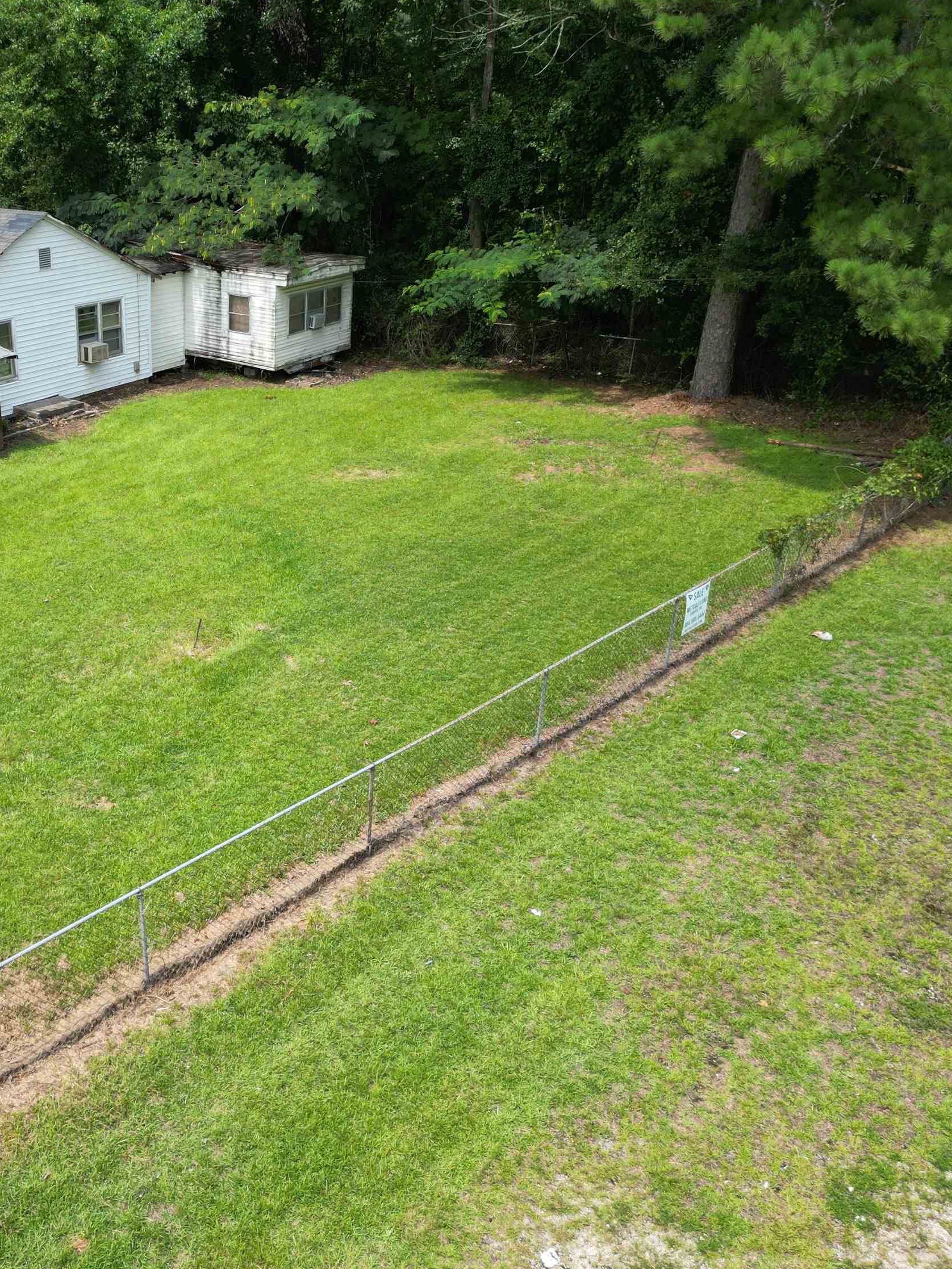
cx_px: 210
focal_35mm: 33
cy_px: 647
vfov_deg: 55.3
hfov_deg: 41.4
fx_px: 1210
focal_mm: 6.72
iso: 100
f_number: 1.7
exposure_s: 1/1500
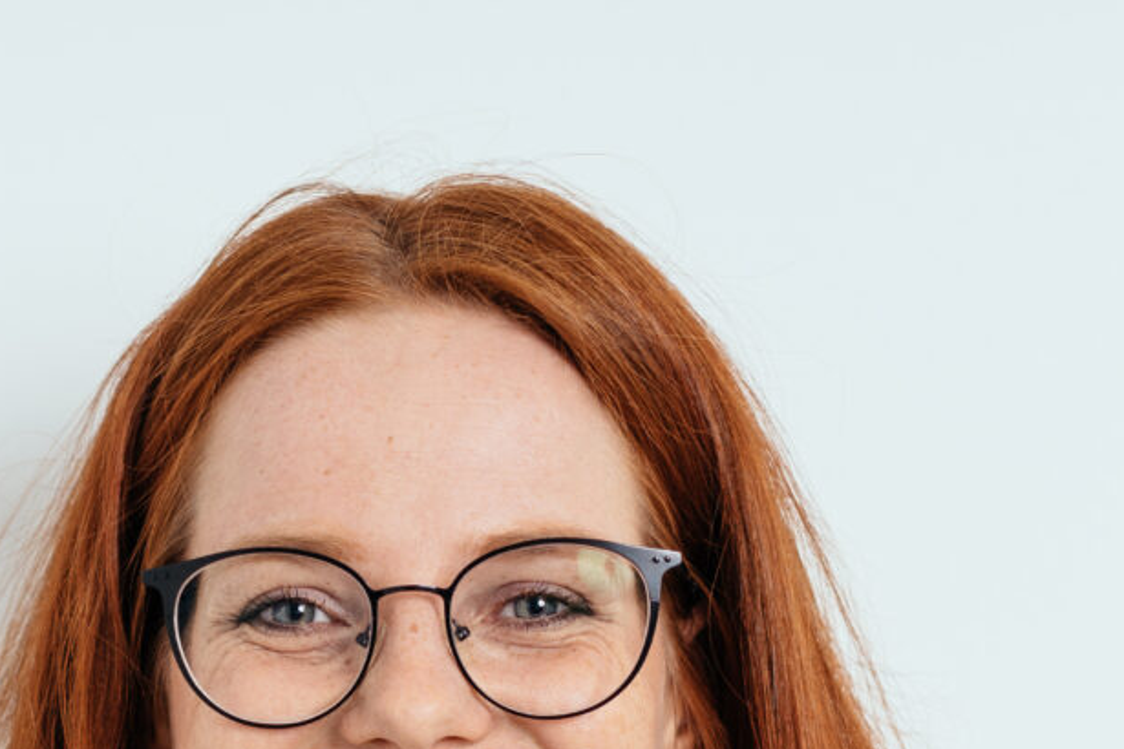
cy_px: 1398
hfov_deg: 9.0
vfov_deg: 5.9
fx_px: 7149
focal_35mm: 229
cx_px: 327
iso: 100
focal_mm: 55
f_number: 2.8
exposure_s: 1/160
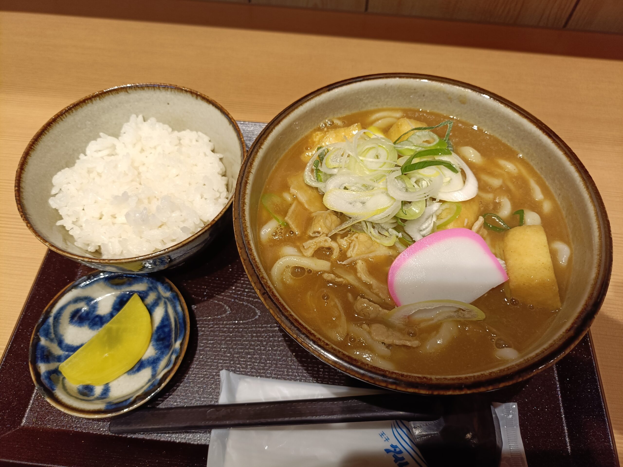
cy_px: 234
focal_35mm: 25
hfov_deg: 69.4
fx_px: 450
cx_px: 312
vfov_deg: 54.9
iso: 320
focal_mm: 4.7
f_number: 1.7
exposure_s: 1/60
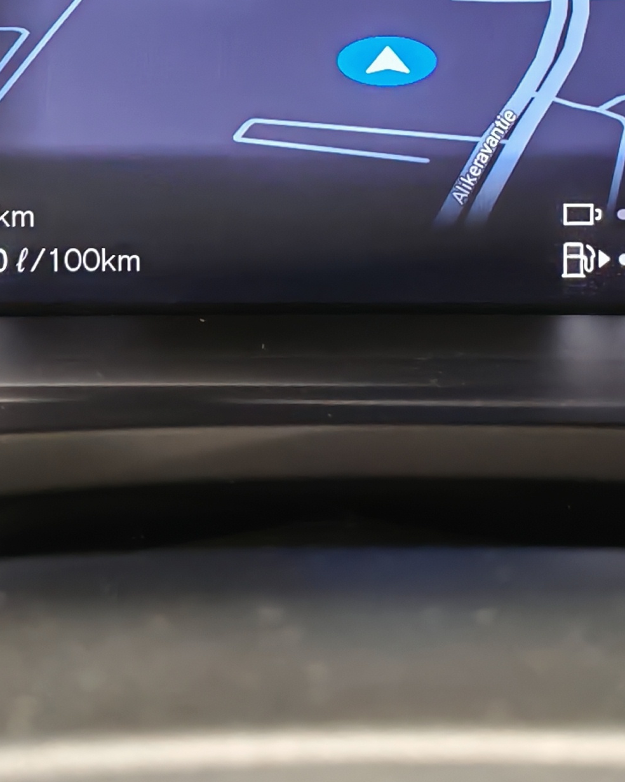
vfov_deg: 17.6
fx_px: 2405
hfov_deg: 14.8
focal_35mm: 104
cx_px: 358
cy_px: -137
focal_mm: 6.12
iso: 3200
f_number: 1.9
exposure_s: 1/33
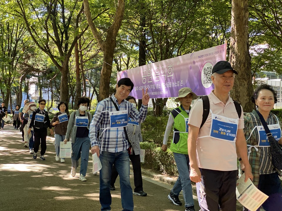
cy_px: 106
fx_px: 424
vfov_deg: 28.0
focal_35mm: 52
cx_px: 141
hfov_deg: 36.8
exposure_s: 1/122
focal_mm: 6
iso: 80
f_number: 2
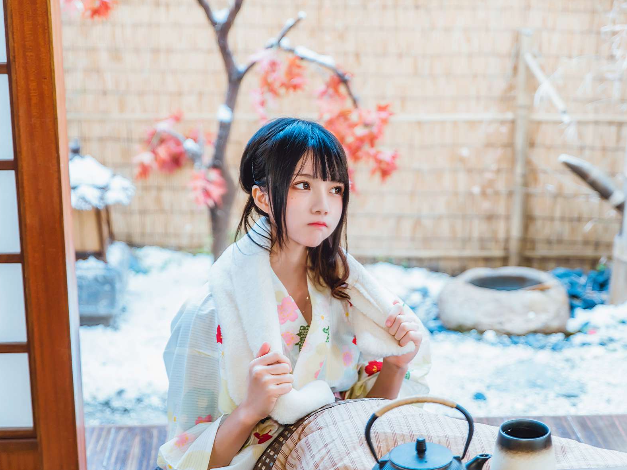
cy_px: 237
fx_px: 1232
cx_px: 327
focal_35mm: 68
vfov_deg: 21.6
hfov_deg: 28.6
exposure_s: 1/60
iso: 400
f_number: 2.8
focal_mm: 62
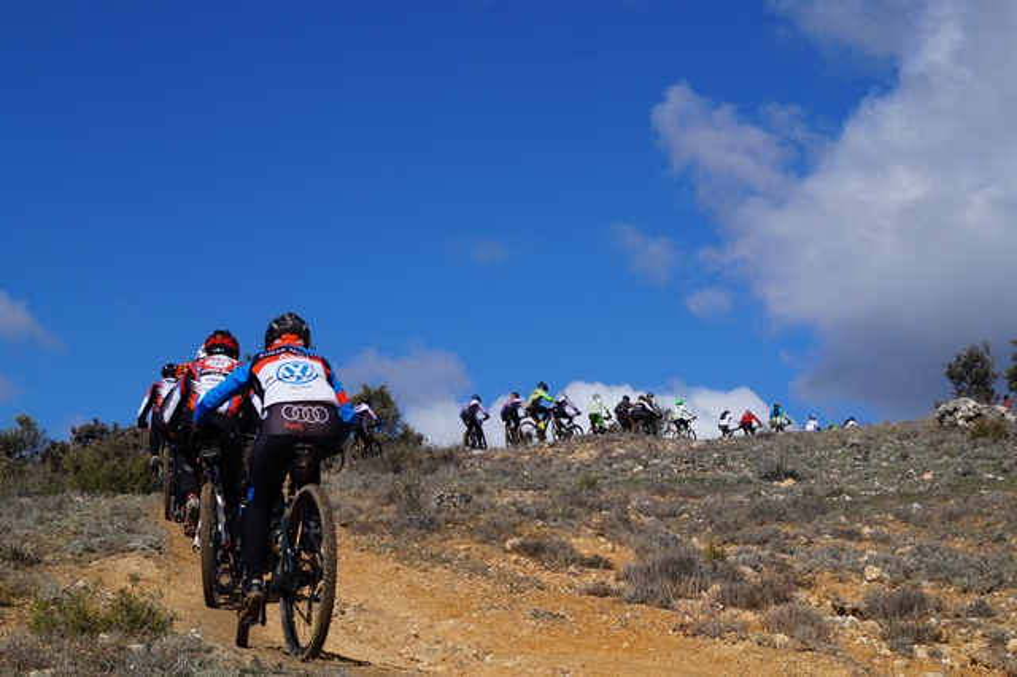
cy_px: 338
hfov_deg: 27.0
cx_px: 508
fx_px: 2118
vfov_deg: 18.2
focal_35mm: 75
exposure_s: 1/320
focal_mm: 50
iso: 100
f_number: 11
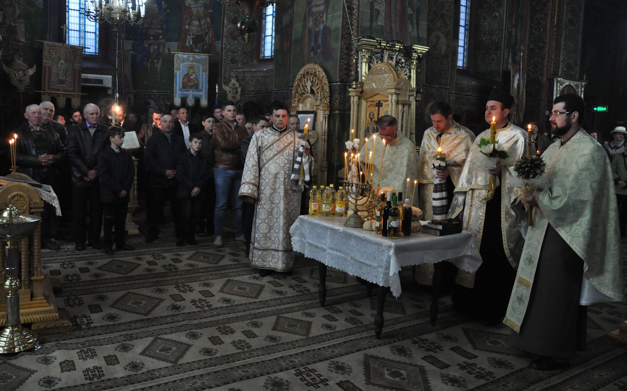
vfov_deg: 44.5
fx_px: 478
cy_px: 187
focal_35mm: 28
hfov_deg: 66.5
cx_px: 312
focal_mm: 18
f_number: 4
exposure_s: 1/80
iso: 1600
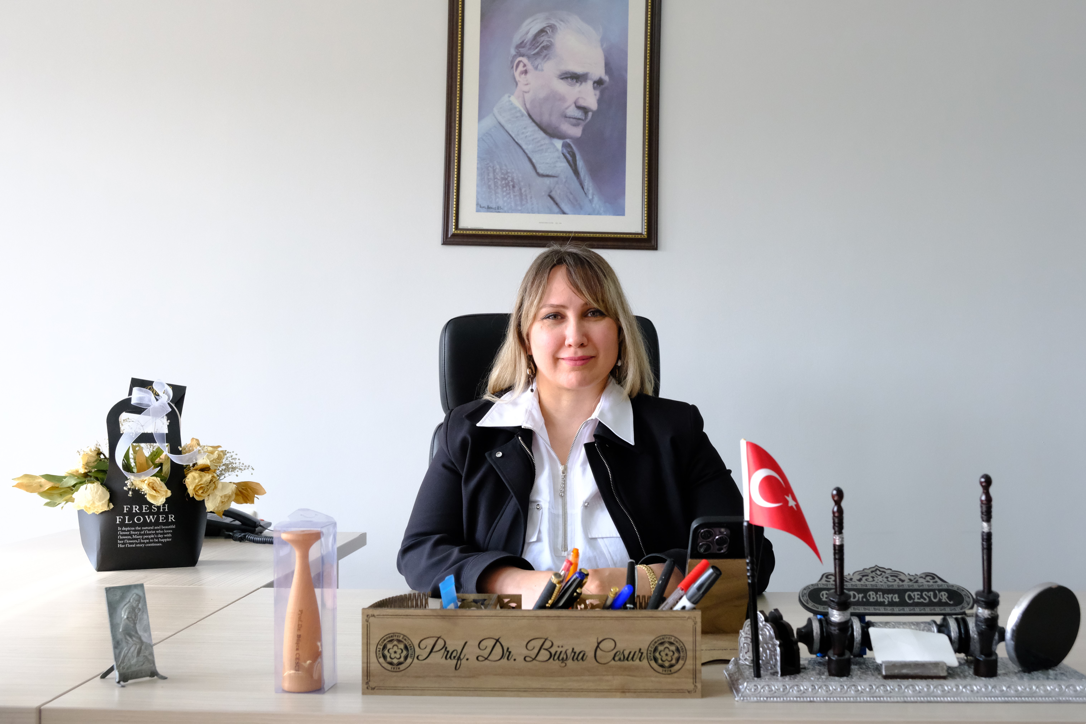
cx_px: 543
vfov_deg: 38.9
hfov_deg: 55.8
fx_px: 1026
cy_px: 362
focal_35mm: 34
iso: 4000
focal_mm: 22.7
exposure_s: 1/450
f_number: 5.6
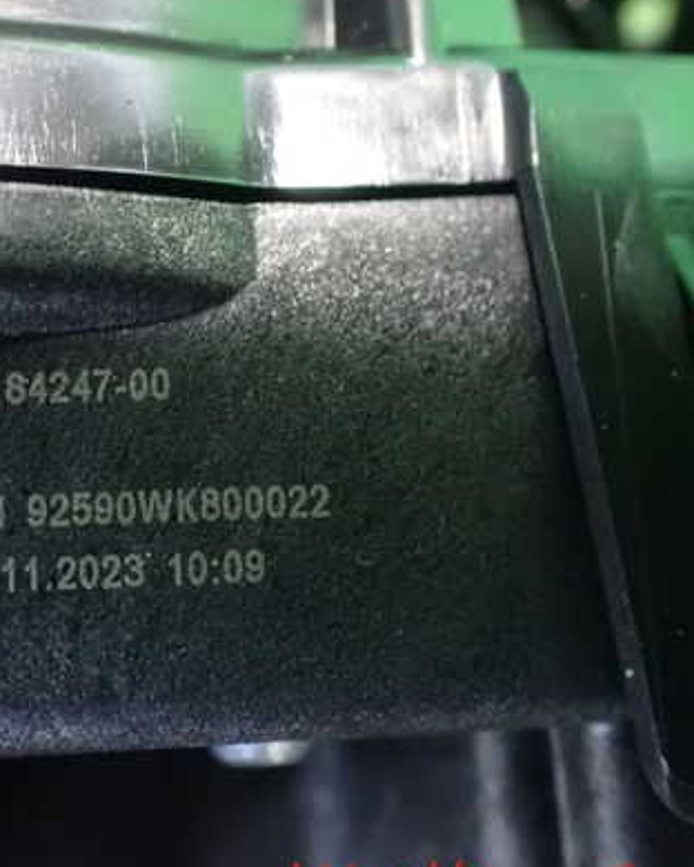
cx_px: 127
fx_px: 1155
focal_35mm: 45
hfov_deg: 32.4
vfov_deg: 41.1
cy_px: 413
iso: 1600
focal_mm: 5.4
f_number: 2.3
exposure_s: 1/25
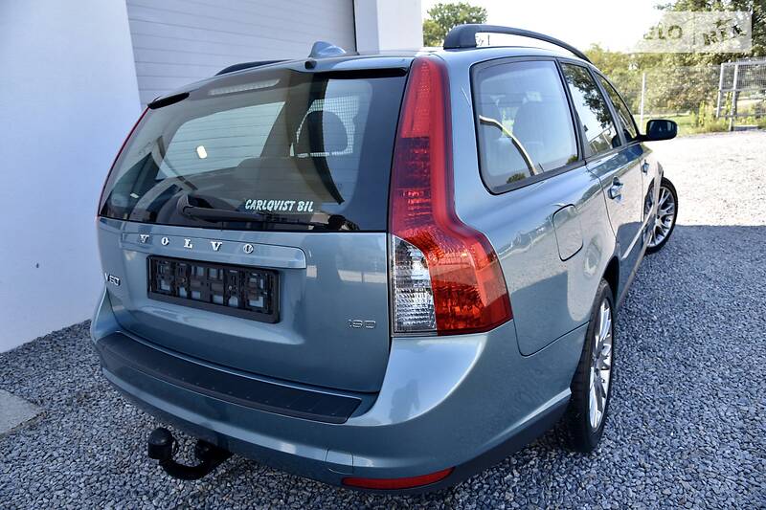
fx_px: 511
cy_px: 255
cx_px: 383
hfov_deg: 73.8
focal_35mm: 24
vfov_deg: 53.1
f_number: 7.1
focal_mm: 24
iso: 400
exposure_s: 1/200
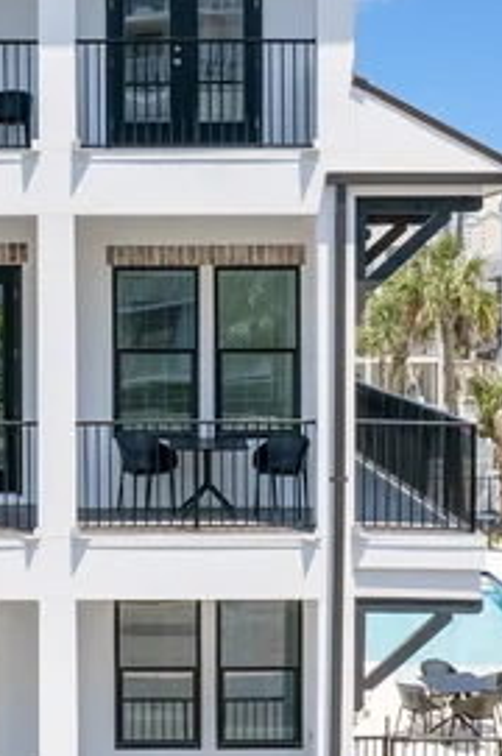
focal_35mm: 65
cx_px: 114
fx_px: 1363
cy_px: 289
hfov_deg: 20.7
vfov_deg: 30.9
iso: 100
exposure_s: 1/250
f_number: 2.8
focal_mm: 8.38
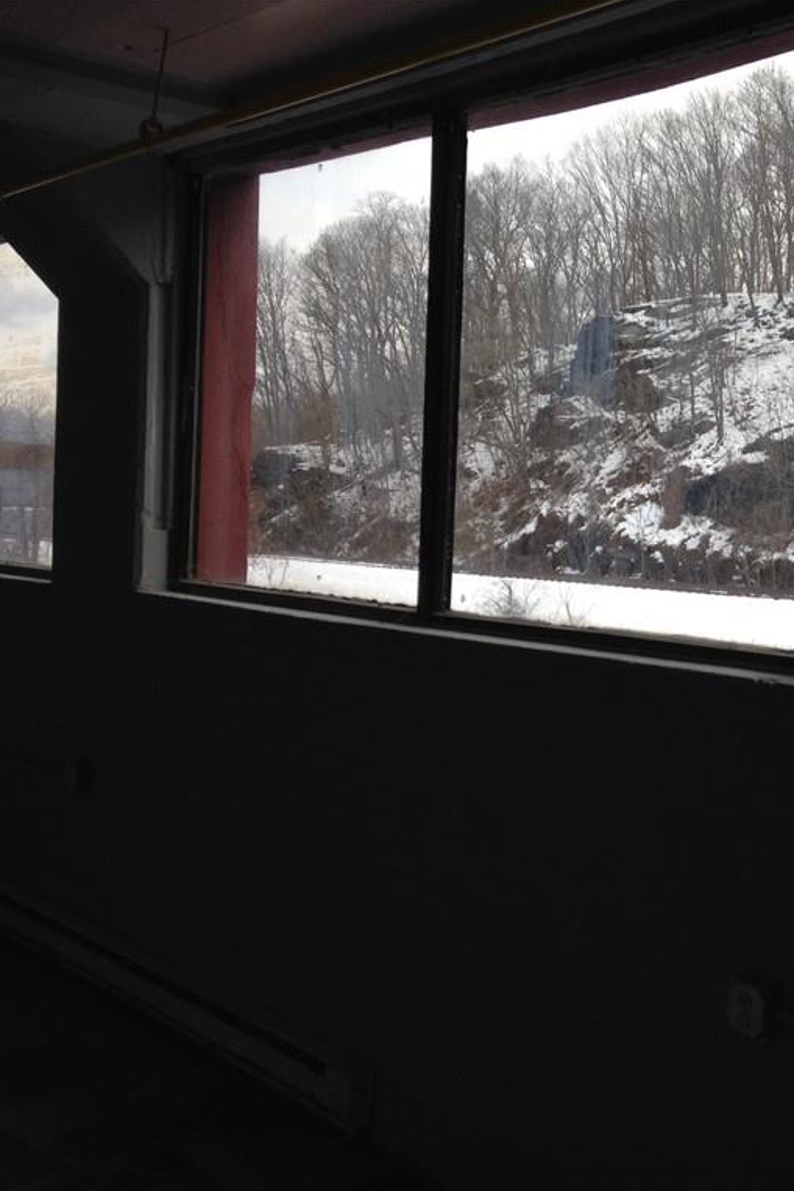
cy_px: 594
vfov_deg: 42.8
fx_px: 1522
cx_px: 702
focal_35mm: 46
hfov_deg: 28.2
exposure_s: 1/266
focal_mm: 4.12
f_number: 2.4
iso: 50
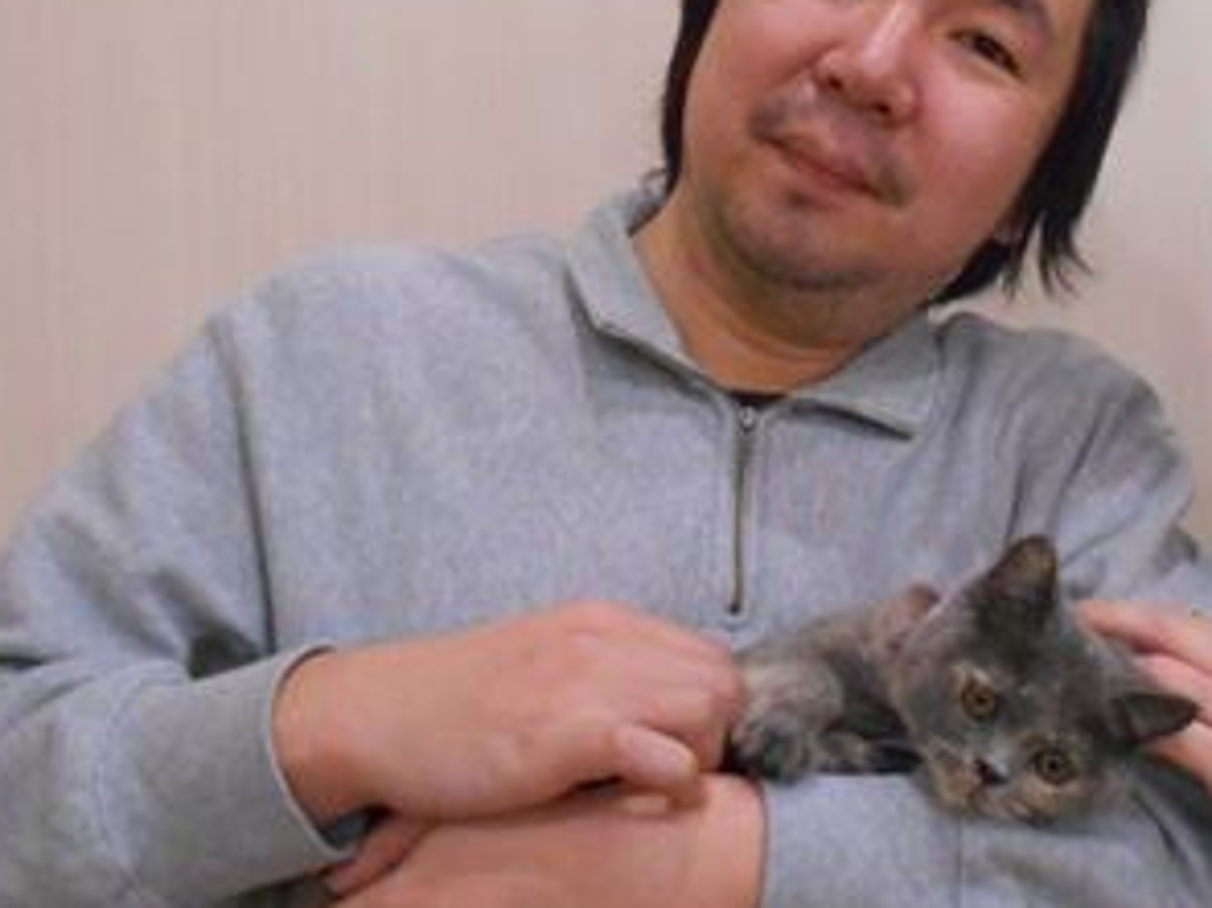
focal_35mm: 61
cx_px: 1044
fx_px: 2135
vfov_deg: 23.9
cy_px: 275
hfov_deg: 30.6
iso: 800
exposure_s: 1/80
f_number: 3.4
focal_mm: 5.1
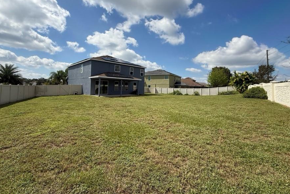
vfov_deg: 70.1
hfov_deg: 93.3
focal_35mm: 17
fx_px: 137
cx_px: 147
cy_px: 83
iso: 50
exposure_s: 1/2717
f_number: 2.2
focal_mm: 2.22
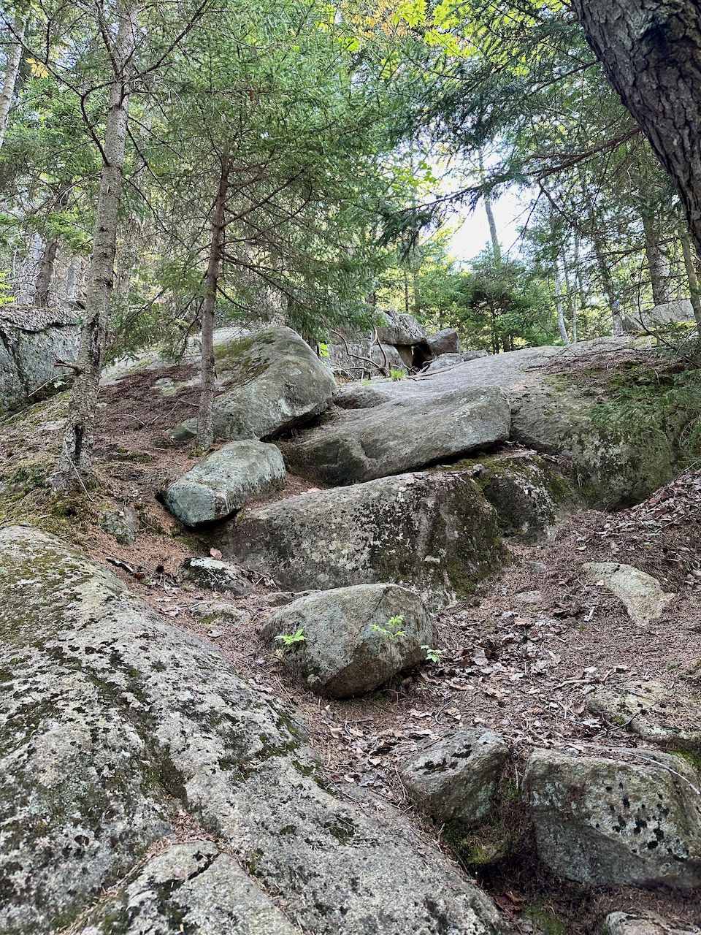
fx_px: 648
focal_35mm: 24
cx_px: 350
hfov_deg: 56.8
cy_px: 468
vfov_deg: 71.6
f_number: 1.78
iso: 125
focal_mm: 6.86
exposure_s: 1/121
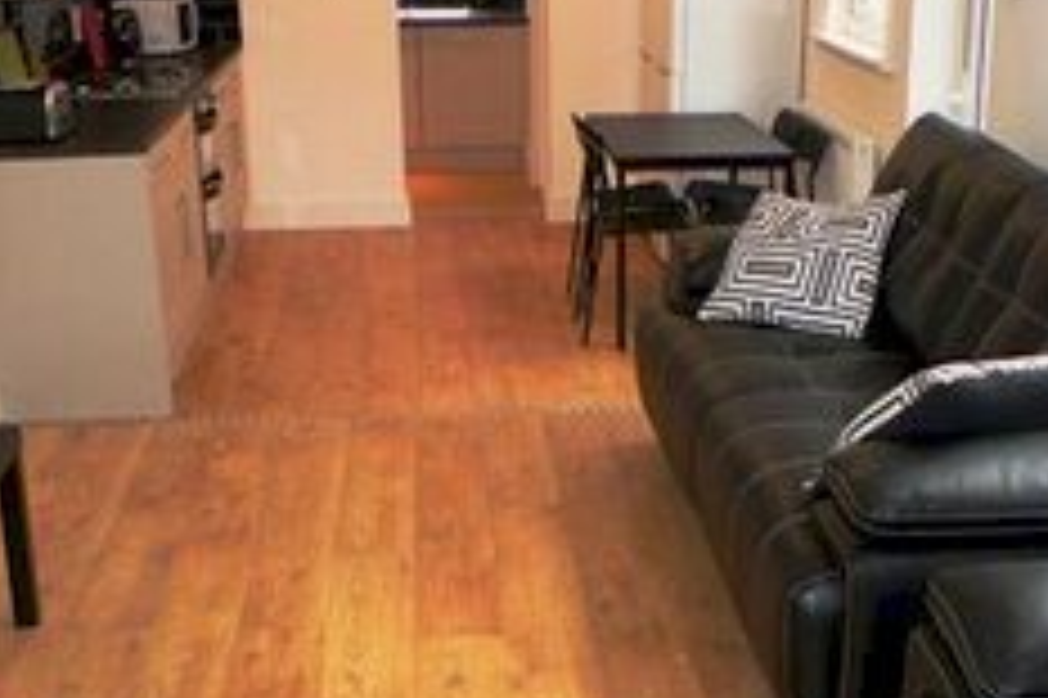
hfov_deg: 28.1
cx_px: 558
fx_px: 2094
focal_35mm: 72
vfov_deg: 18.8
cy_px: 513
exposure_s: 1/60
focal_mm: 16
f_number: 2.8
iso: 200
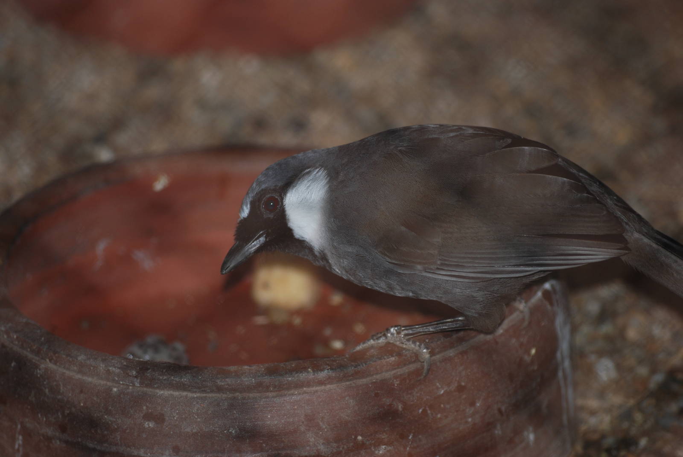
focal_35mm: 292
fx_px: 5556
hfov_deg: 7.0
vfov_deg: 4.7
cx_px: 342
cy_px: 228
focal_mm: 195
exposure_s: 1/60
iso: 200
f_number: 5
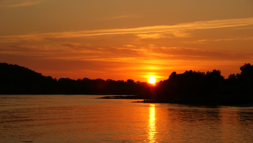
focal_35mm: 95
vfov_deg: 12.7
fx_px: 637
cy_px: 75
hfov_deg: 22.5
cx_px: 126
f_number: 8
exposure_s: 1/250
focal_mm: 60
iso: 100
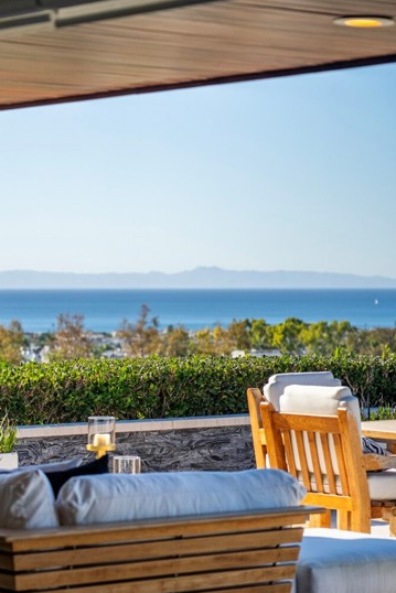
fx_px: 2061
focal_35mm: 125
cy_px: 326
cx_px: 185
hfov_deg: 11.0
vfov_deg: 16.4
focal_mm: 105
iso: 800
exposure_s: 1/4000
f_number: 4
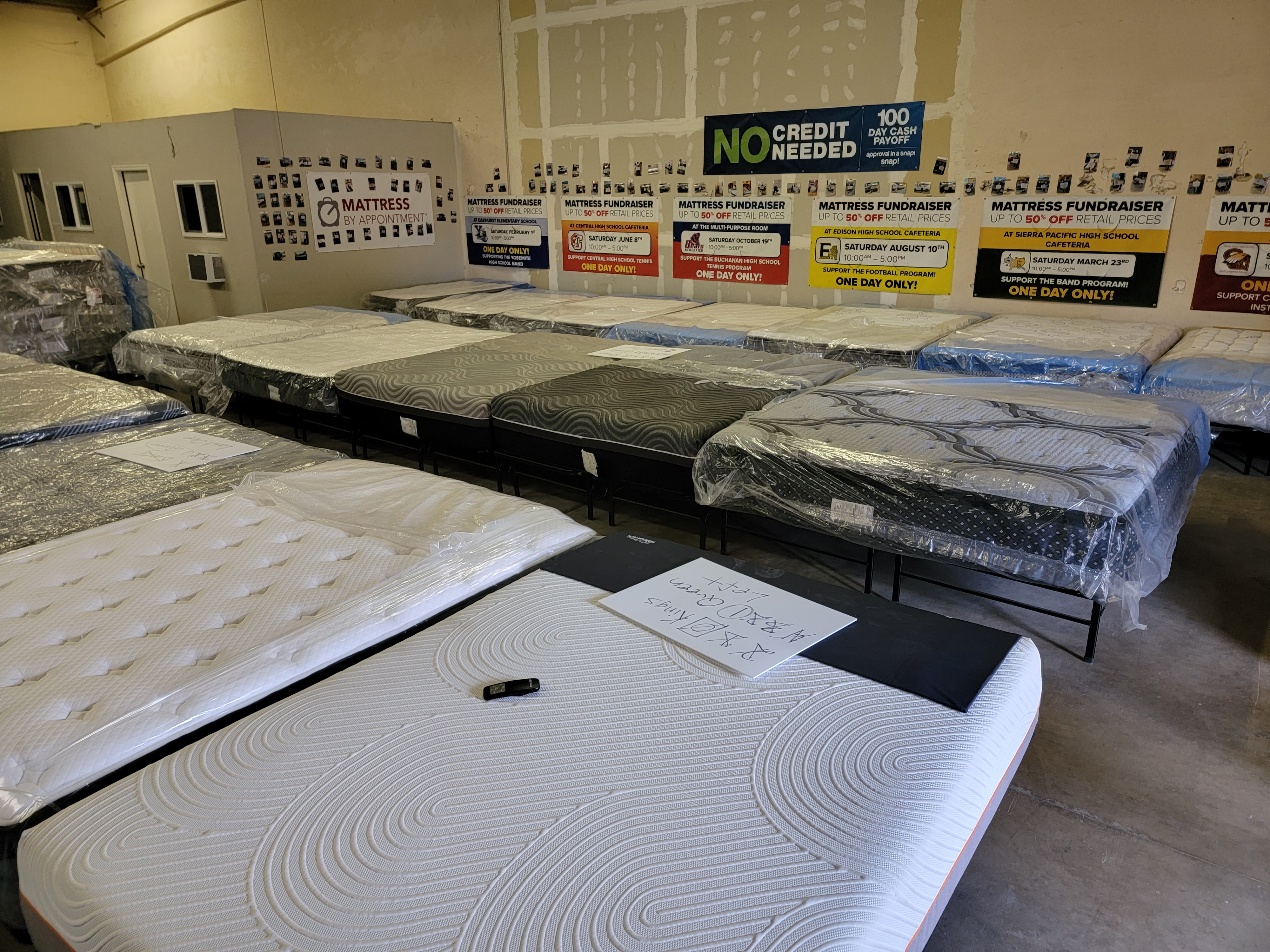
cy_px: 476
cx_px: 635
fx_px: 881
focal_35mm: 24
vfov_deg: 56.8
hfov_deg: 71.6
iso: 200
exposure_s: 1/40
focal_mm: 6.7
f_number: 1.8
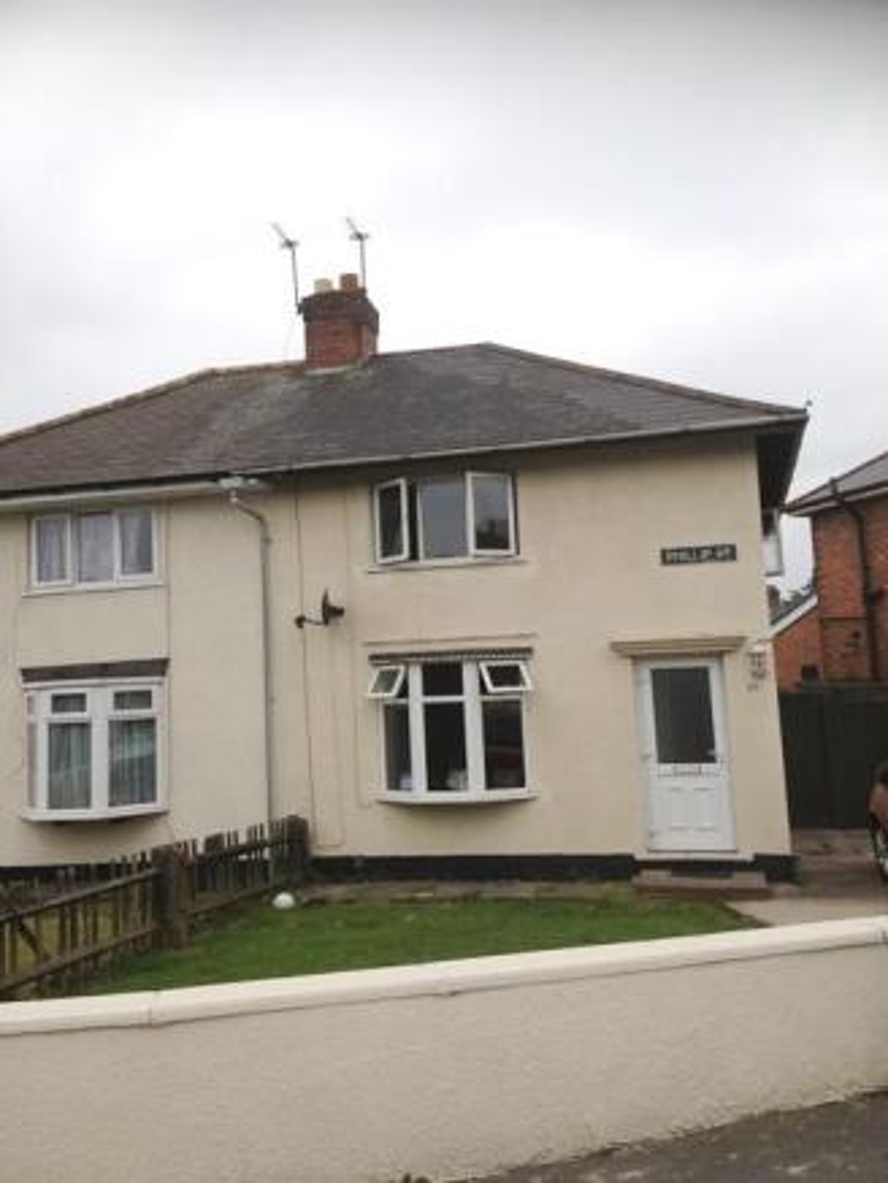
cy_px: 592
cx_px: 444
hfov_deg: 40.7
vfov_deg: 52.6
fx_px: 1197
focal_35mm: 35
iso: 50
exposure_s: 1/1783
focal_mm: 4.28
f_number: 2.4
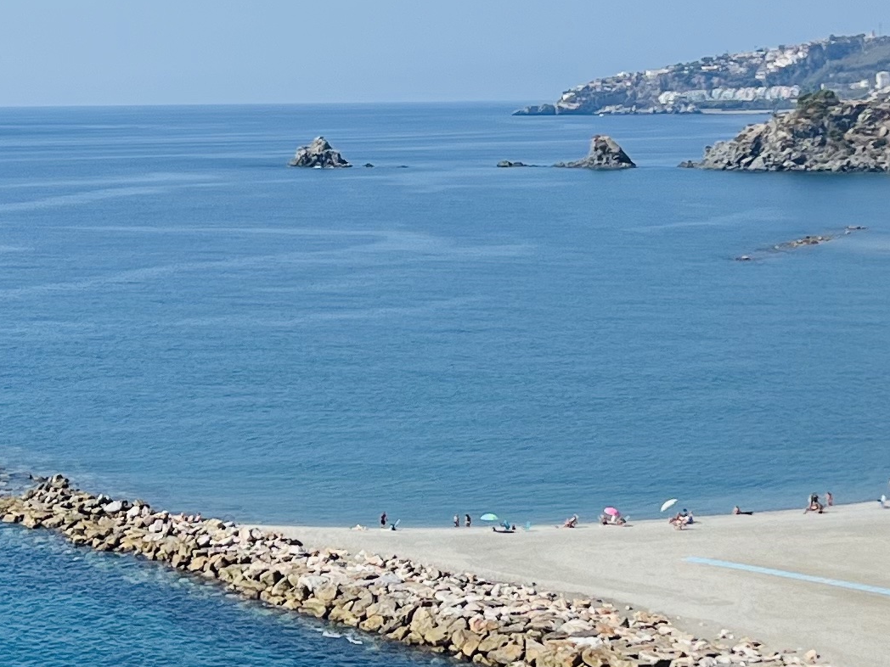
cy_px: 205
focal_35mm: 100
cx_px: -87
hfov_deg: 18.9
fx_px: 2571
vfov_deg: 14.8
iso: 50
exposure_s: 1/5319
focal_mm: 5.7
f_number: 1.5
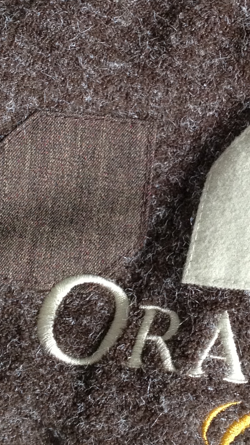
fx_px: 1107
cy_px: 167
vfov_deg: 22.6
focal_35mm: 94
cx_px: 240
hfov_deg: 12.7
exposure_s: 1/20
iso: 160
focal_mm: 4.28
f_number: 2.4
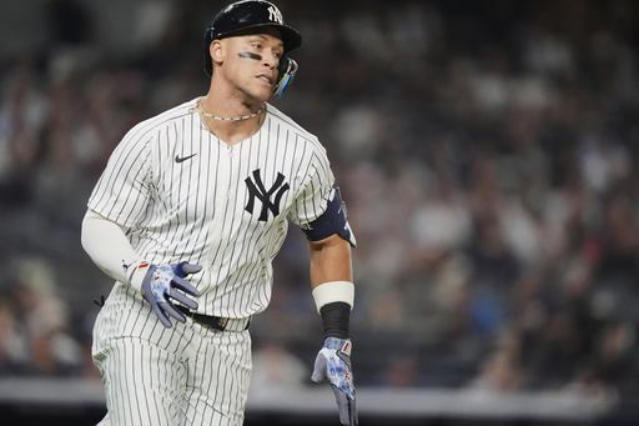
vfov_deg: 3.4
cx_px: 320
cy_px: 213
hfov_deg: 5.2
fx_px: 7097
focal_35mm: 400
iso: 5000
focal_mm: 400
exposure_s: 1/4000
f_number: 2.8
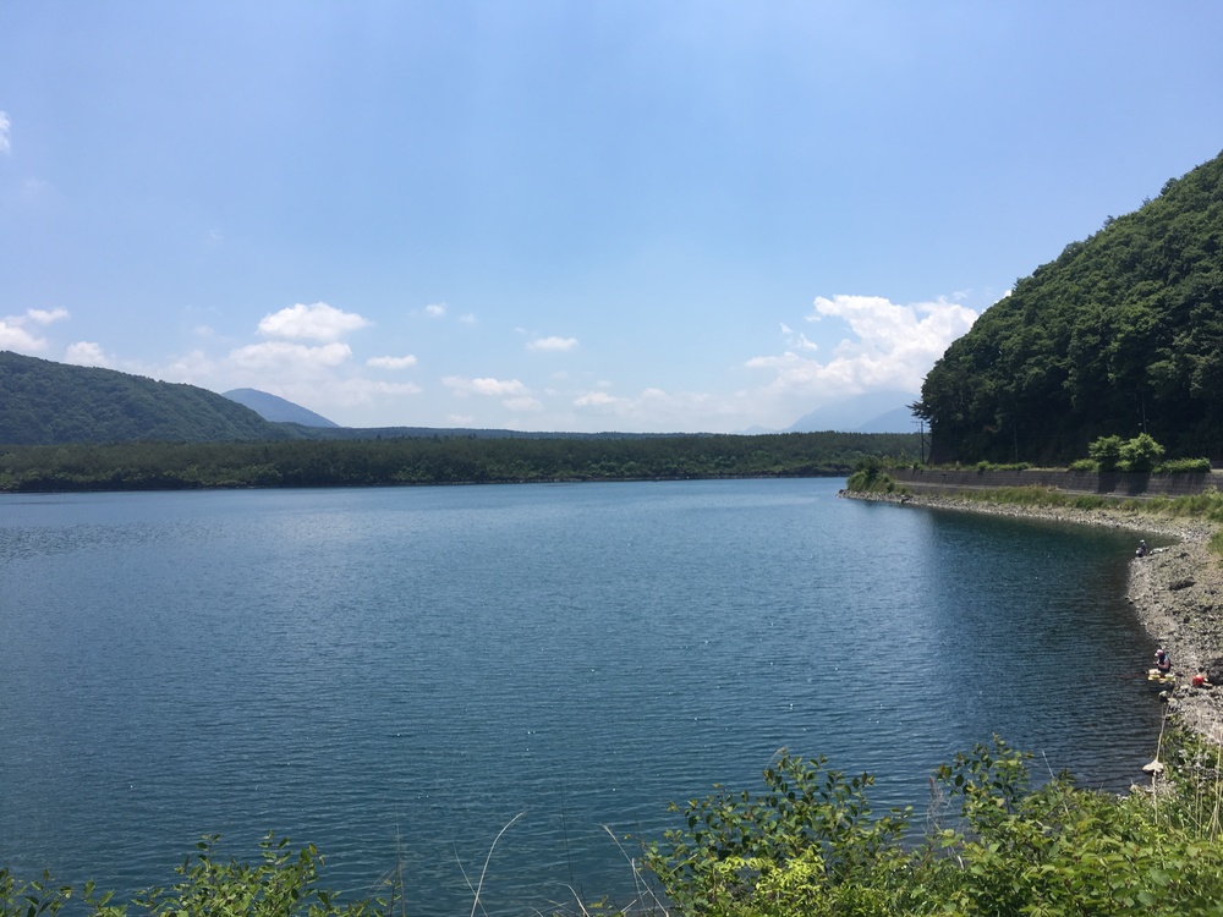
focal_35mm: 29
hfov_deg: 61.7
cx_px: 612
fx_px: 1025
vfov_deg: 48.2
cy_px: 458
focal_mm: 4.15
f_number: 2.2
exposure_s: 1/2079
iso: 25
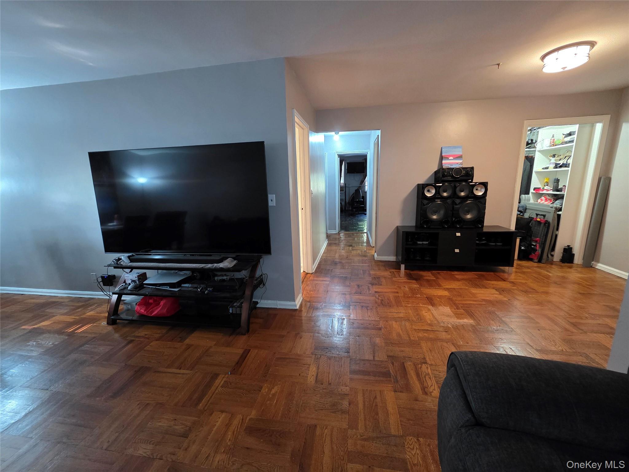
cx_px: 314
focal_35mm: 13
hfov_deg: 106.2
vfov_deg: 89.9
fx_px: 236
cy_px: 236
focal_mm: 2.2
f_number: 1.9
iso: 800
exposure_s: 1/60
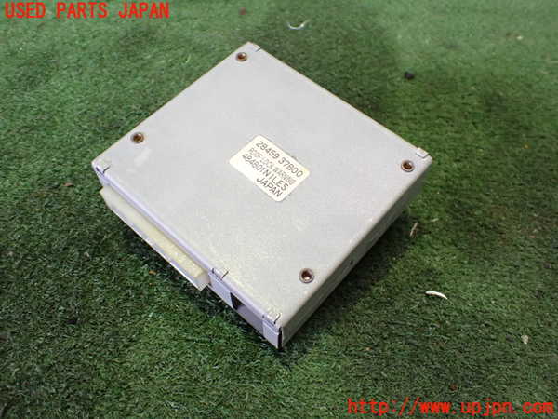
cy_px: 210
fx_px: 484
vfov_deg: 46.8
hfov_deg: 60.0
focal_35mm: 30
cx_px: 279
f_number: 2.3
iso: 800
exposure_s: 1/60
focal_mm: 5.4
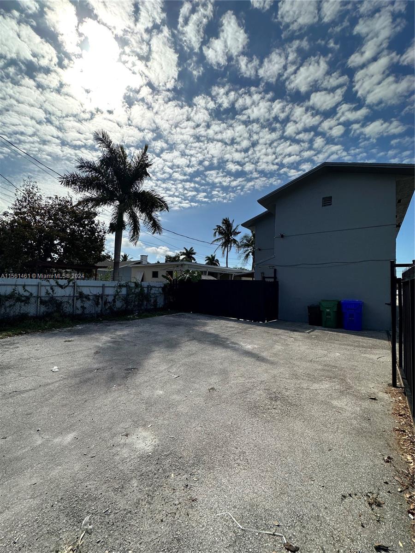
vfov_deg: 102.1
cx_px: 208
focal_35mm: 14
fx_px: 224
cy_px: 276
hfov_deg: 85.7
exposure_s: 1/4000
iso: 50
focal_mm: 2.22
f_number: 2.2
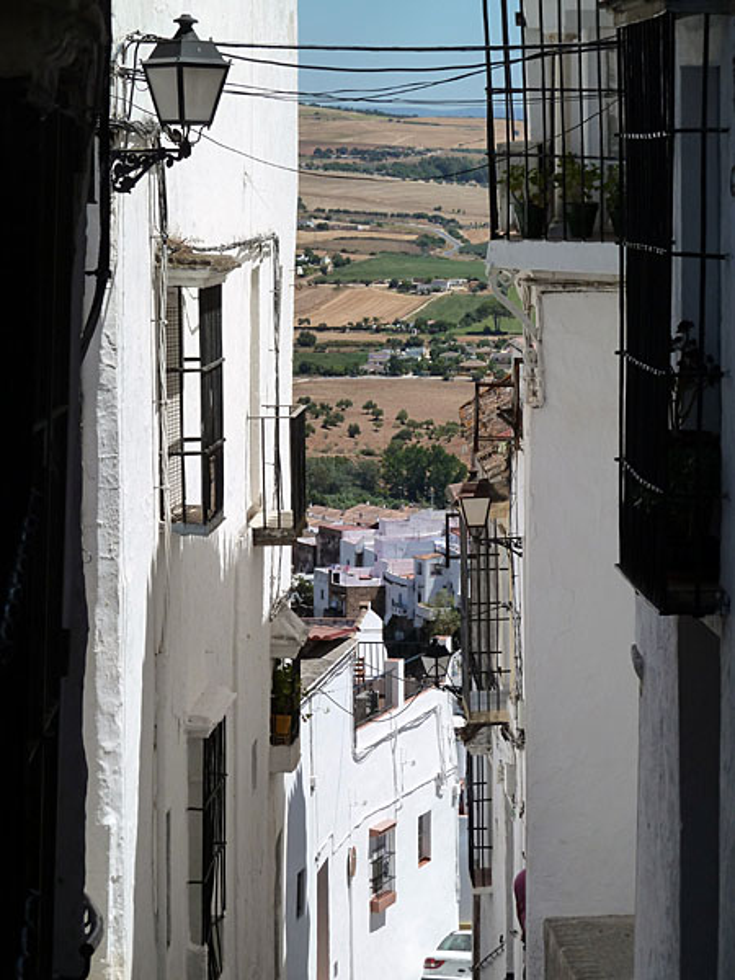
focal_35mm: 128
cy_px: 490
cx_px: 368
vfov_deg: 15.4
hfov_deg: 11.6
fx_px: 3624
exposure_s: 1/500
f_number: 5.6
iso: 125
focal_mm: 21
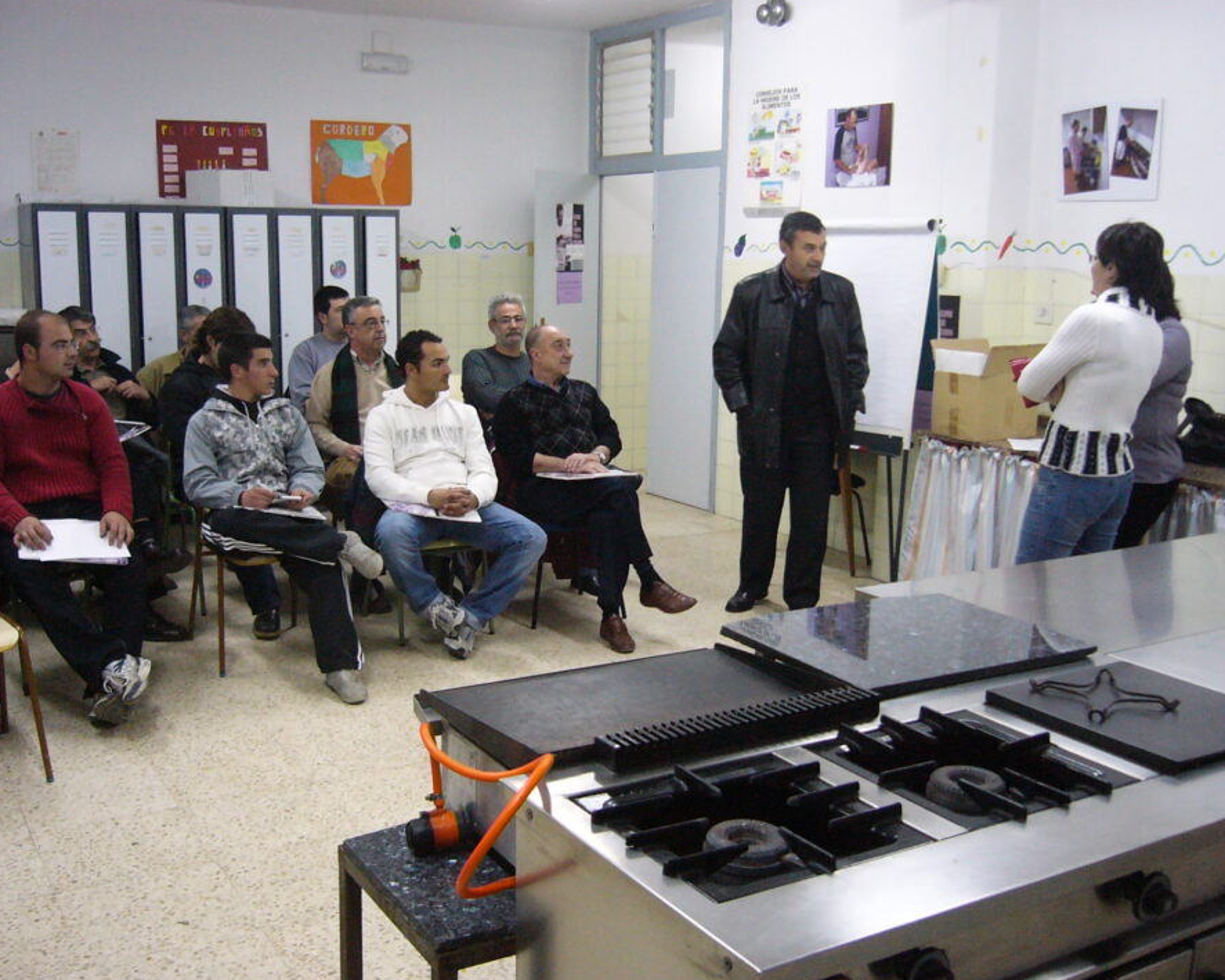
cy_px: 488
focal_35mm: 37
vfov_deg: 40.1
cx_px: 606
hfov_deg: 49.1
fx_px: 1342
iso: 200
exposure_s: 1/15
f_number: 2.8
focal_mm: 5.8
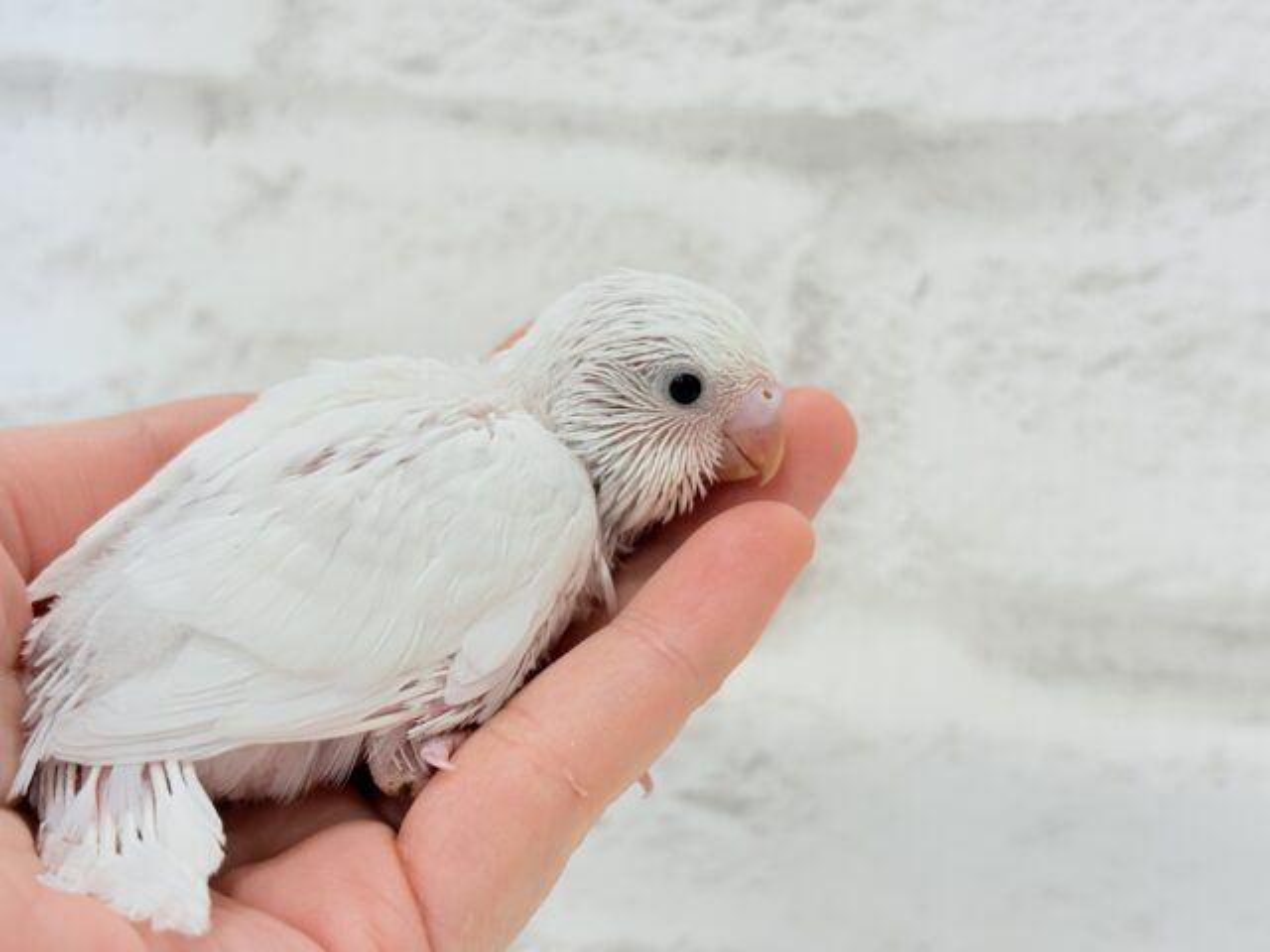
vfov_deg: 28.0
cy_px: 476
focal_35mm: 52
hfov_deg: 36.8
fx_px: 1908
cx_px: 635
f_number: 1.6
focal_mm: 5.96
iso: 32
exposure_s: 1/50
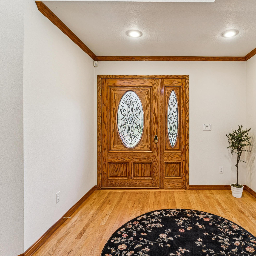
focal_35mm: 21
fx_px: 177
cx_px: 165
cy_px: 122
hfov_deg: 70.1
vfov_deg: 71.6
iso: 400
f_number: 13
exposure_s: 1/5
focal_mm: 15.9
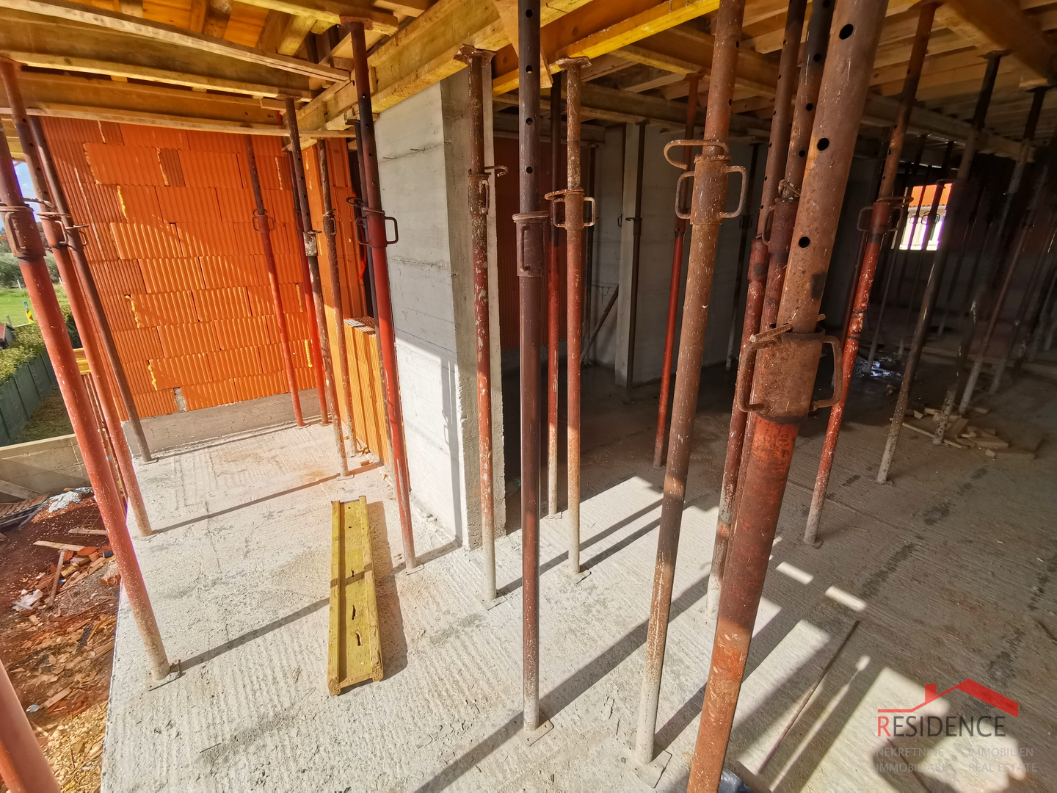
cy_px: 396
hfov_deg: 94.5
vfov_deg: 78.1
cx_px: 528
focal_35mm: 16
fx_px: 489
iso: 50
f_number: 2.2
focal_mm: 2.35
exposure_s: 1/628
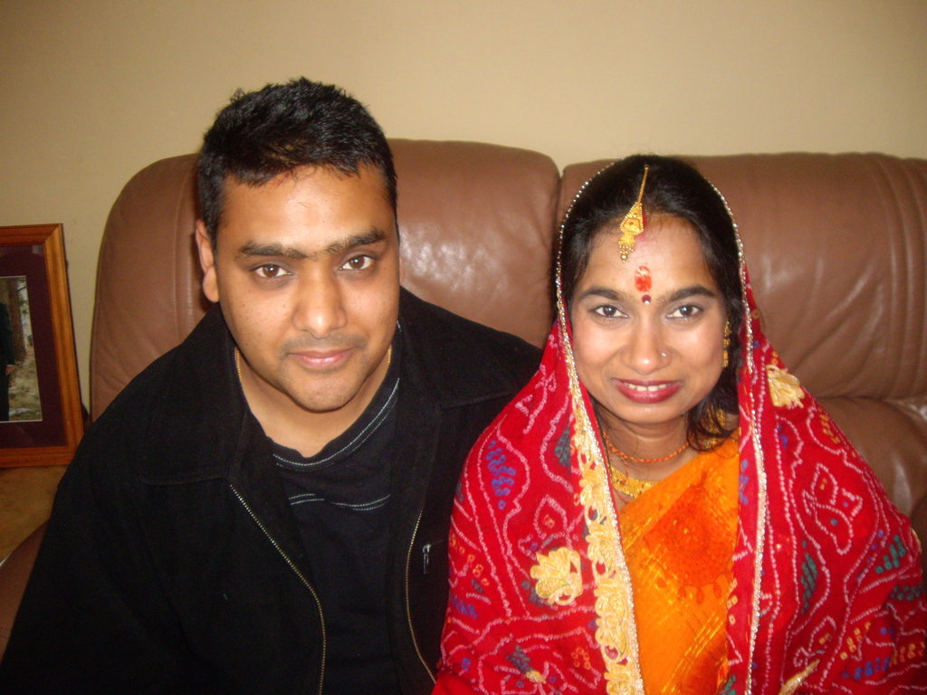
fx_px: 1018
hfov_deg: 49.0
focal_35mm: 38
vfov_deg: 37.7
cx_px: 464
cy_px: 348
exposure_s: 1/40
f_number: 2.7
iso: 200
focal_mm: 6.2
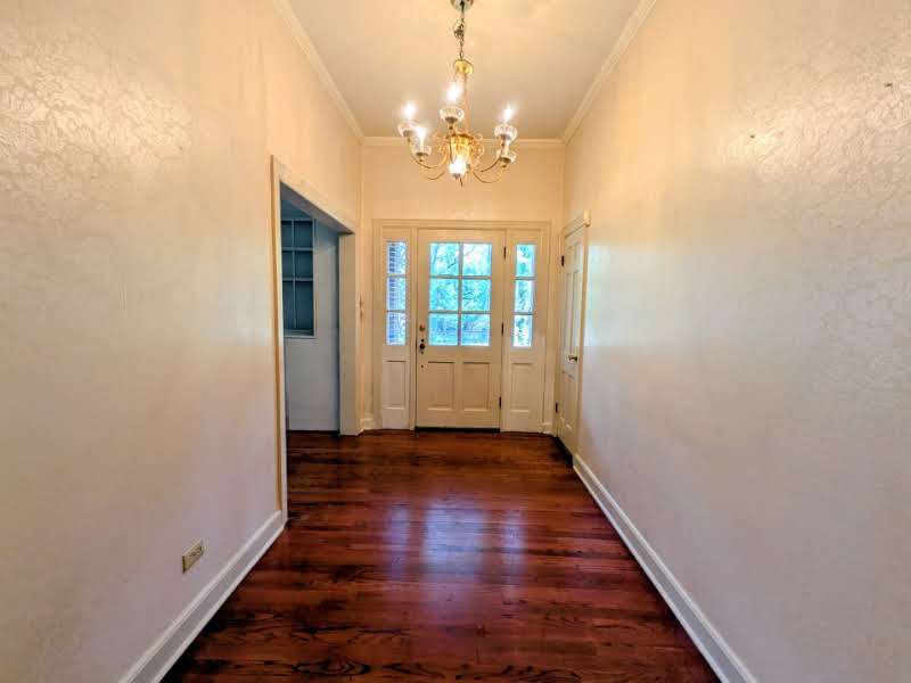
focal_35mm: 14
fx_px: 368
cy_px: 342
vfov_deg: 85.7
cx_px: 456
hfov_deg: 102.1
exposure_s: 1/120
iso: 127
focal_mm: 1.85
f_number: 2.2
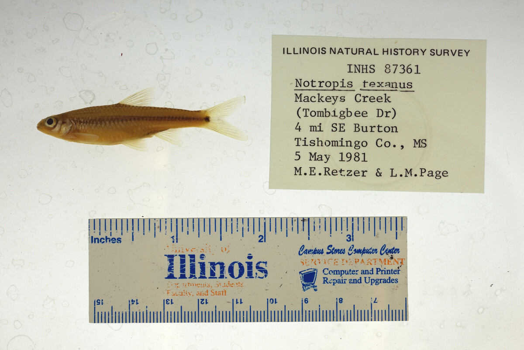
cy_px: 175
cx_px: 262
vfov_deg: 22.6
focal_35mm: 60
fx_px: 874
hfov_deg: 33.4
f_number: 10
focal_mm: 60
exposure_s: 1/200
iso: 100
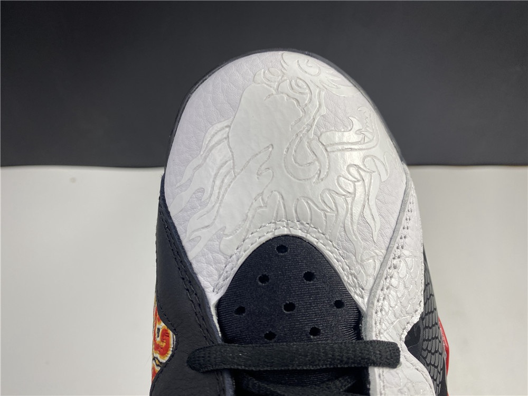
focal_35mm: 26
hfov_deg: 67.3
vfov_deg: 53.1
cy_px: 198
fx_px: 397
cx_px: 264
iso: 32
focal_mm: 4.25
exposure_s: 1/123
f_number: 1.8
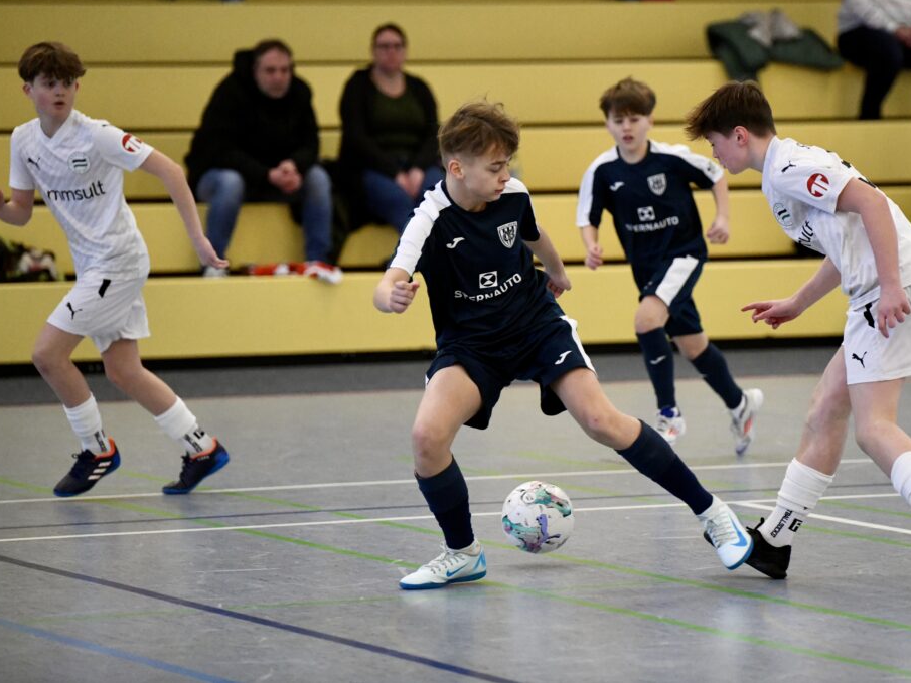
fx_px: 4580
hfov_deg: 11.4
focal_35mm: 174
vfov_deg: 8.5
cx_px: 502
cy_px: 340
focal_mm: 160
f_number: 2.8
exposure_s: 1/1600
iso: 8000
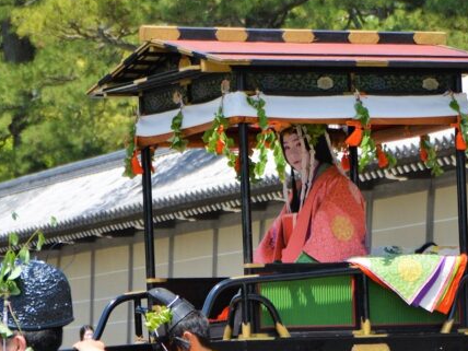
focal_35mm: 236
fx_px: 3191
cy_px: 313
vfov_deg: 6.3
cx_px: 348
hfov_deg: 8.4
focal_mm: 70
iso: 400
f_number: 5.6
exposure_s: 1/1600
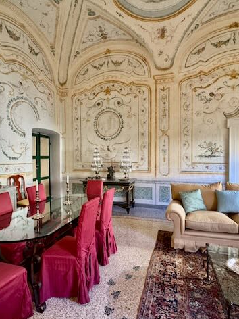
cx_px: 120
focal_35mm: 19
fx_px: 175
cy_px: 162
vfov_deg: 84.7
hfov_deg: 68.7
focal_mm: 2.22
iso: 200
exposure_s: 1/50
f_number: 2.2
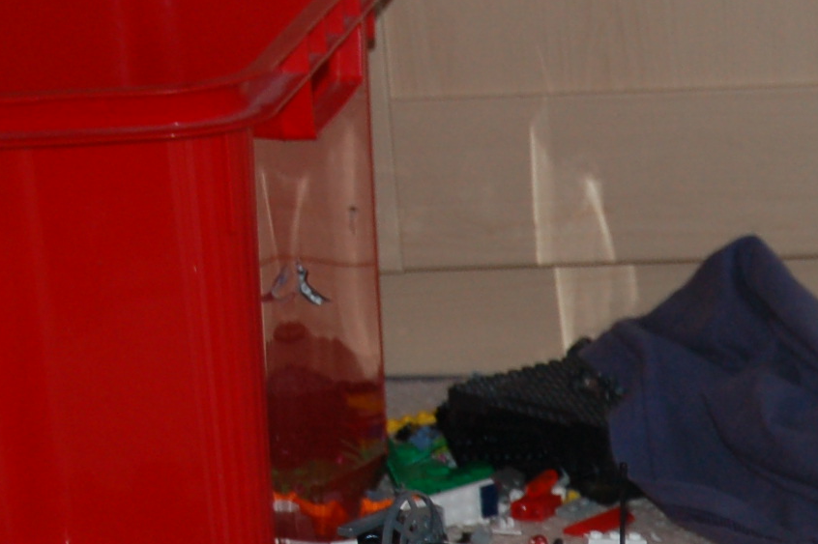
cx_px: 1030
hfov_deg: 8.0
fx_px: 5813
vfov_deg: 5.3
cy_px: 906
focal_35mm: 256
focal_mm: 48
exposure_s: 1/60
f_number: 5.6
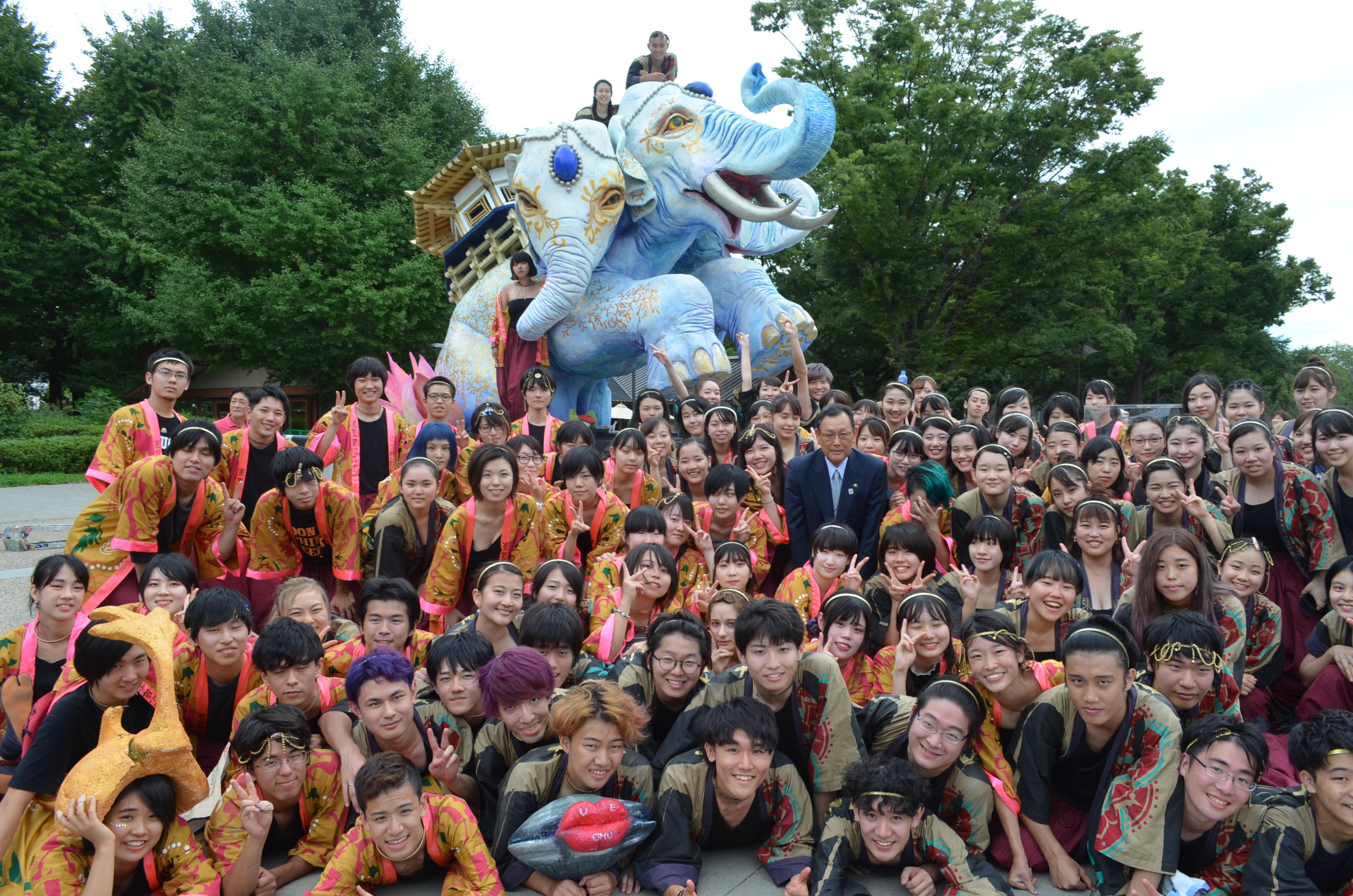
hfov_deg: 67.5
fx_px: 1013
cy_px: 448
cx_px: 676
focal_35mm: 27
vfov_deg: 47.7
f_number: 6.3
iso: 200
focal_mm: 18
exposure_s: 1/160
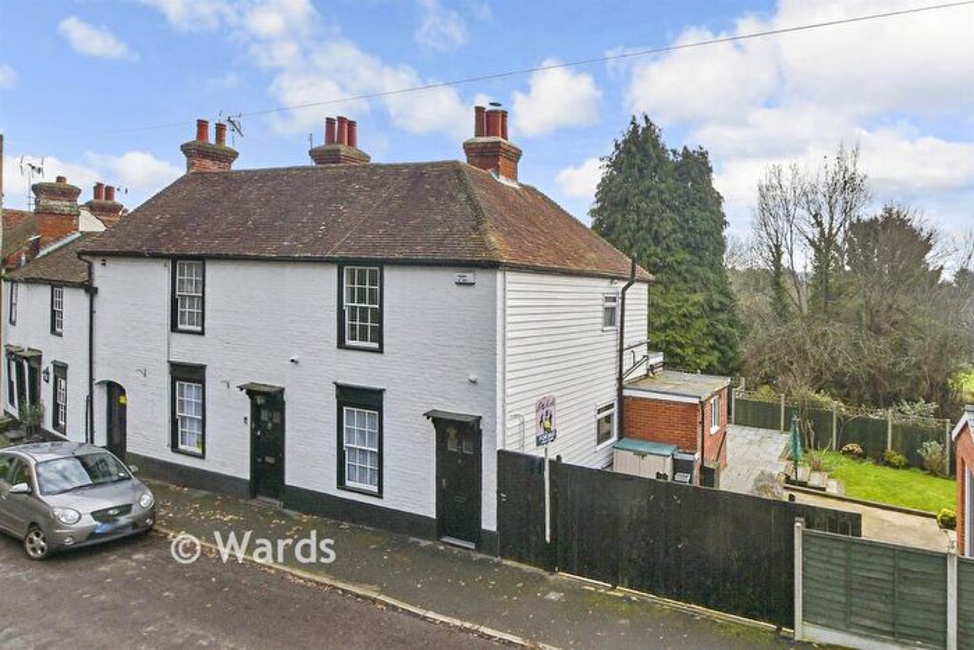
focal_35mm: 15
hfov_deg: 100.4
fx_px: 406
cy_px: 325
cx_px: 487
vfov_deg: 77.4
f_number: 8
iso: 160
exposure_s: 1/200
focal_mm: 10
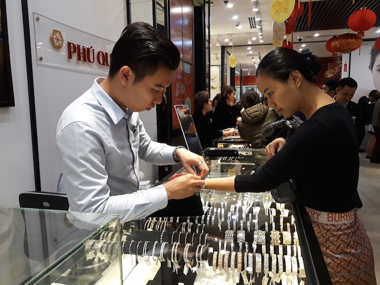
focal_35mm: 27
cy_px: 142
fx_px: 296
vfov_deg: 51.4
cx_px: 190
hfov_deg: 65.3
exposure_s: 1/50
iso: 64
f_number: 1.7
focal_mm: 3.71
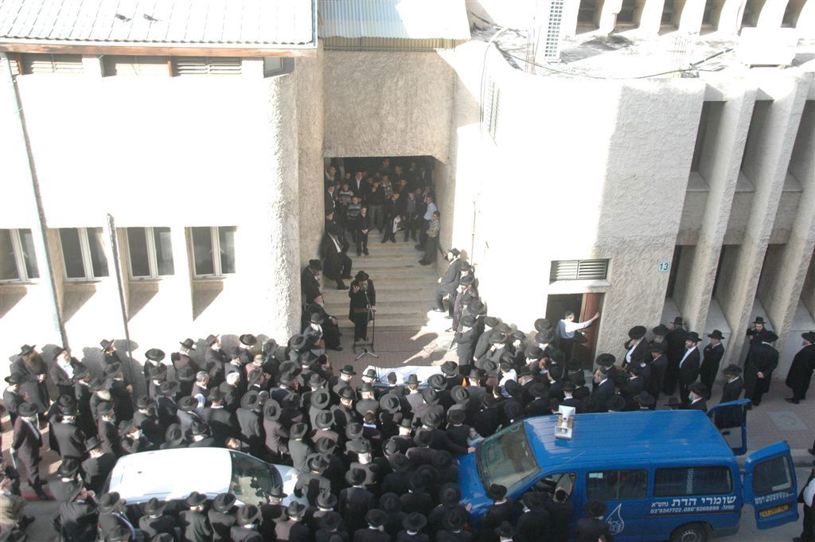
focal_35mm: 39
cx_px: 408
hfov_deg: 49.6
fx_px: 882
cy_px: 271
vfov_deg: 34.2
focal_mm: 26
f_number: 5.6
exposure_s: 1/640
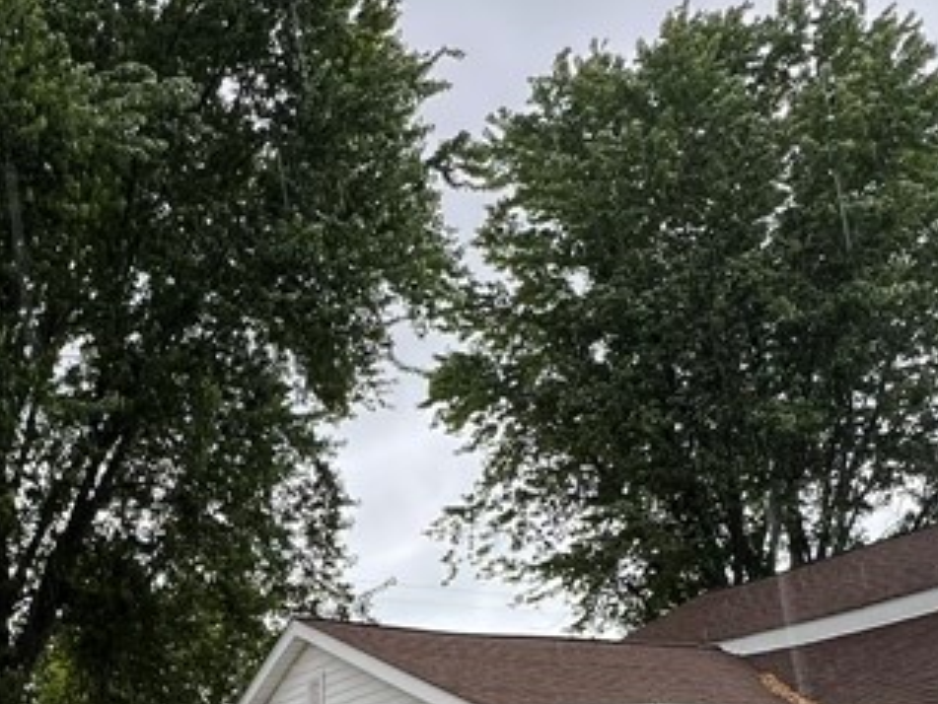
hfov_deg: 43.2
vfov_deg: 29.9
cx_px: 222
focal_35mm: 42
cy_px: 825
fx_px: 1139
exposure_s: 1/203
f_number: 1.8
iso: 32
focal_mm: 1.57
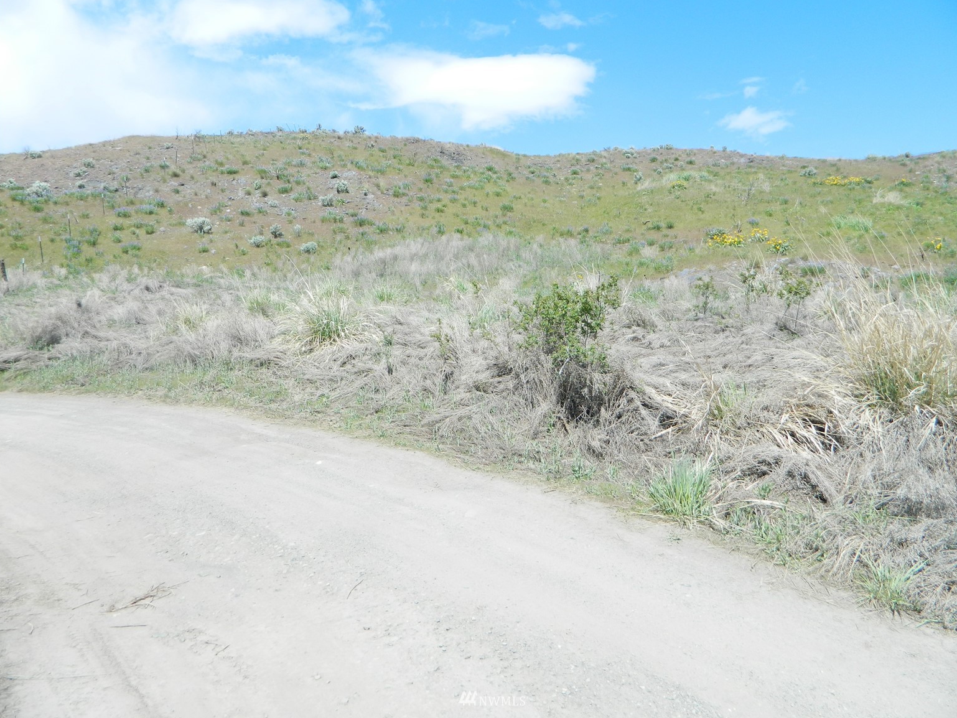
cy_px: 348
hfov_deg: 67.3
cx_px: 493
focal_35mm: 26
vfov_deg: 53.1
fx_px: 719
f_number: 3.1
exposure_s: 1/800
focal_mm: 4.5
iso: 80
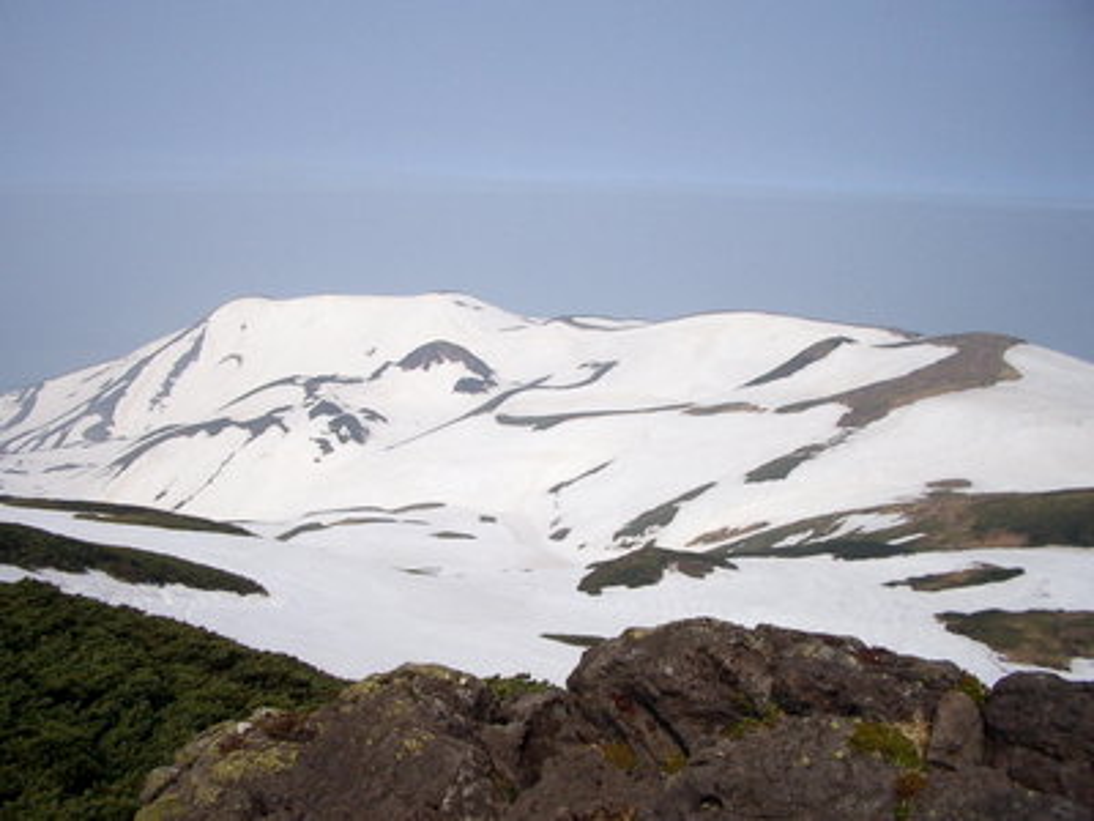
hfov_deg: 52.6
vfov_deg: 40.7
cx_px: 547
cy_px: 410
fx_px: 1106
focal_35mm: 35
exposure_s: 1/2000
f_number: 4.3
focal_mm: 5.8
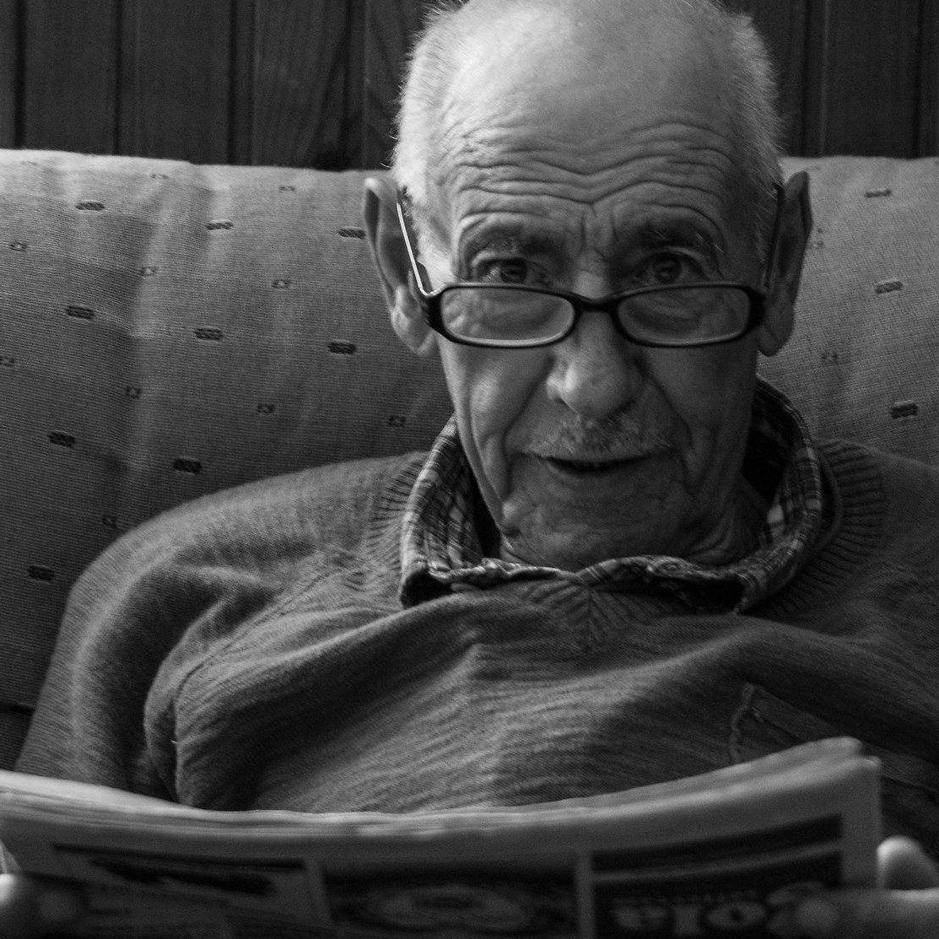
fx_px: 5064
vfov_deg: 10.6
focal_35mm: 165
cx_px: 494
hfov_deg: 10.6
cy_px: 550
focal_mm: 60
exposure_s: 1/30
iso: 400
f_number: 4.5
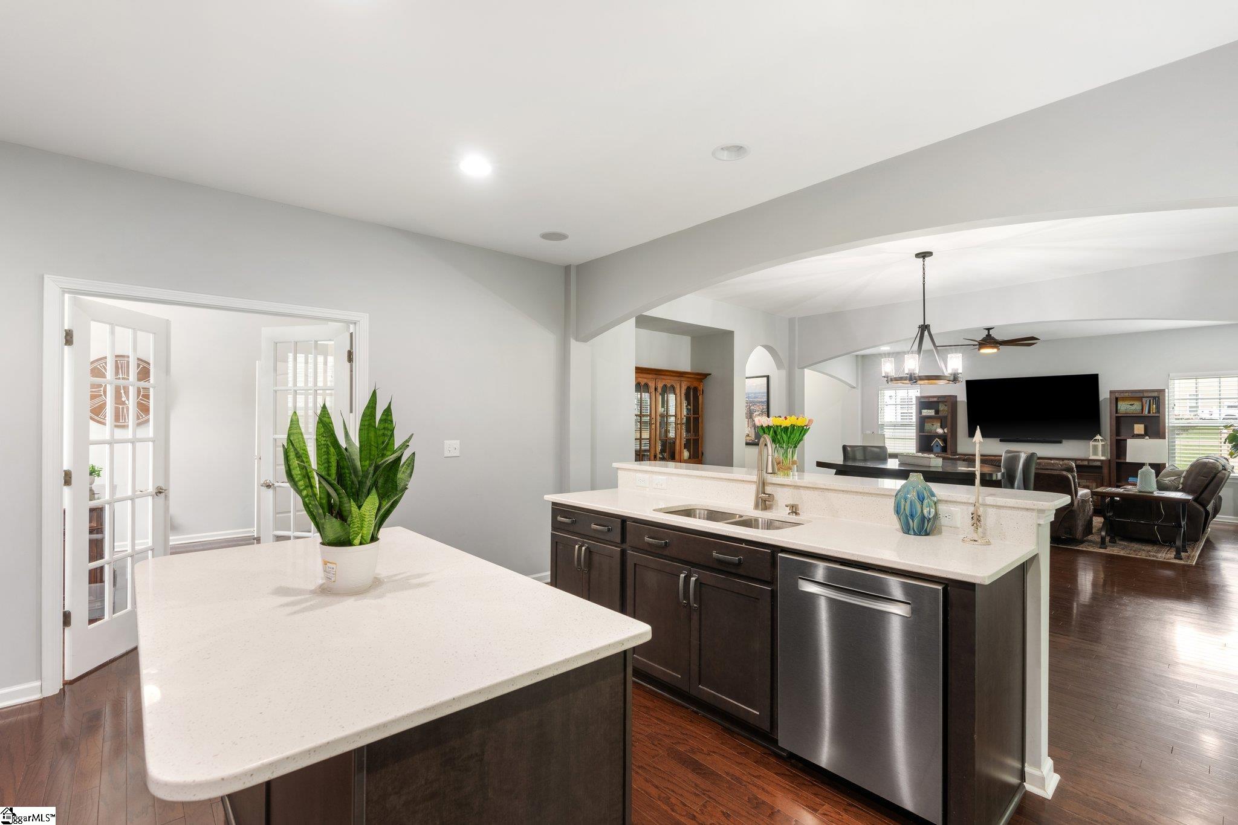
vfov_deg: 73.7
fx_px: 550
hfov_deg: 96.7
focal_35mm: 16
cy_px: 412
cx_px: 619
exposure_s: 1.6
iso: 200
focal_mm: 16
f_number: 9
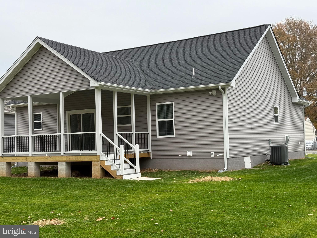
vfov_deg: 30.3
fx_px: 440
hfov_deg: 39.7
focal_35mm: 48
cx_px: 158
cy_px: 119
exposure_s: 1/837
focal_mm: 6.76
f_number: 1.78
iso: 100
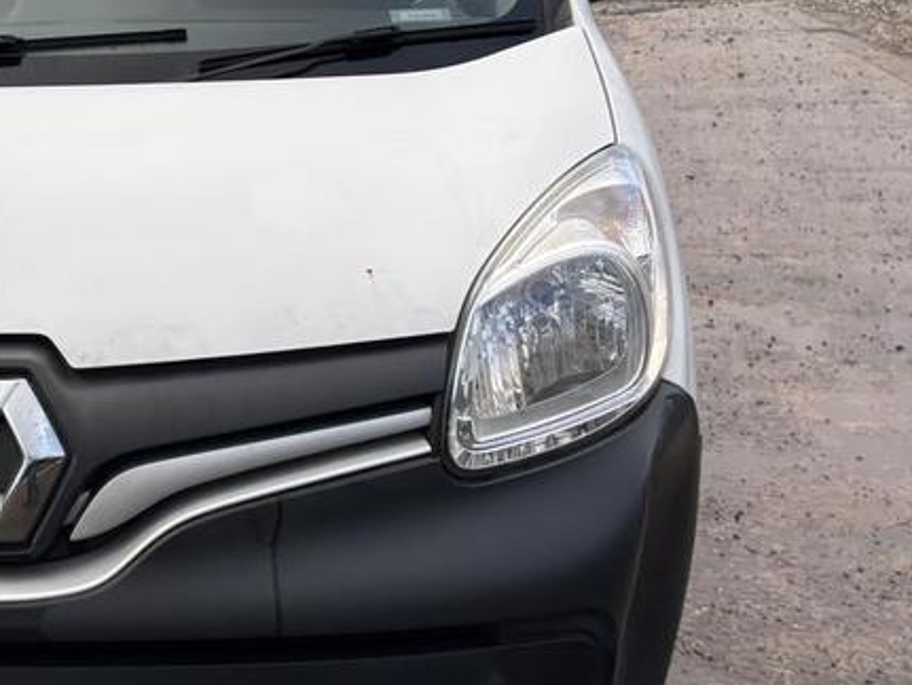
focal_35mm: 54
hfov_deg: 34.2
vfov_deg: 27.0
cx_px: 154
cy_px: 283
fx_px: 1424
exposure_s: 1/601
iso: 50
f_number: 1.6
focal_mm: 5.96
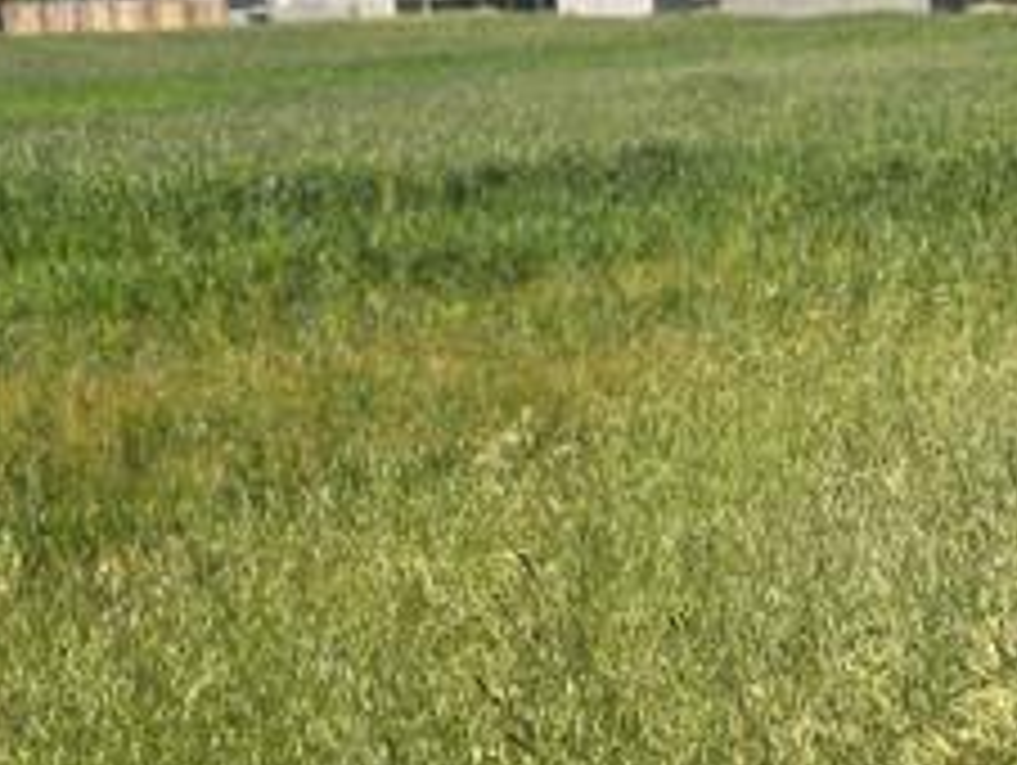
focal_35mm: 65
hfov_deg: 28.4
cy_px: 356
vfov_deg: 22.6
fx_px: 1912
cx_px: 950
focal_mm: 6.3
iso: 12
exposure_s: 1/1000
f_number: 1.7
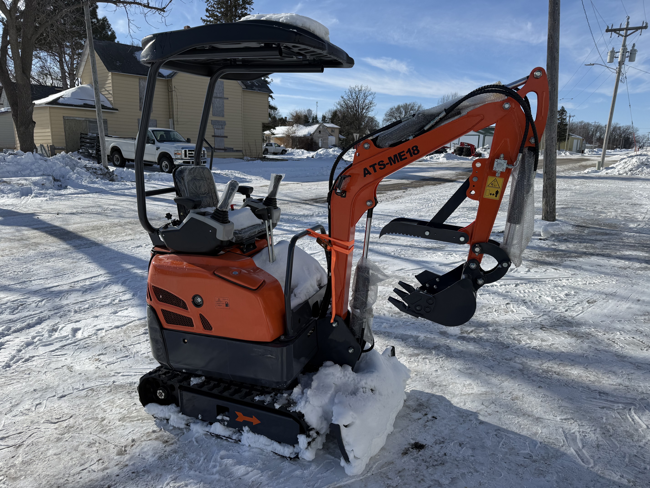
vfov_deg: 56.8
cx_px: 325
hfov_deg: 71.6
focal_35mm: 24
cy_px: 244
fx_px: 451
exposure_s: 1/9091
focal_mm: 6.76
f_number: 1.78
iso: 80
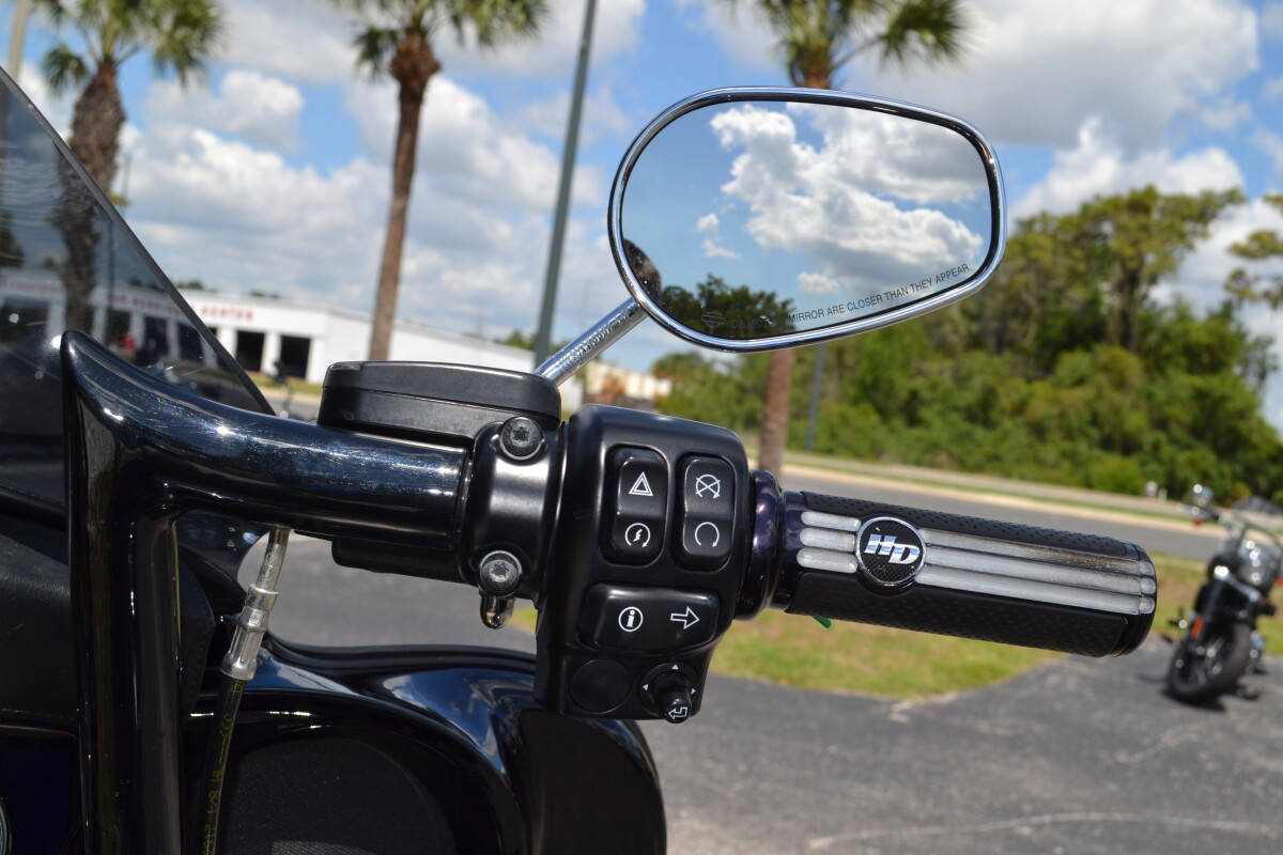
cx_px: 642
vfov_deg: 31.9
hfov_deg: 46.4
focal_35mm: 42
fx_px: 1497
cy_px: 428
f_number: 9
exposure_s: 1/200
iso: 100
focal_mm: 28
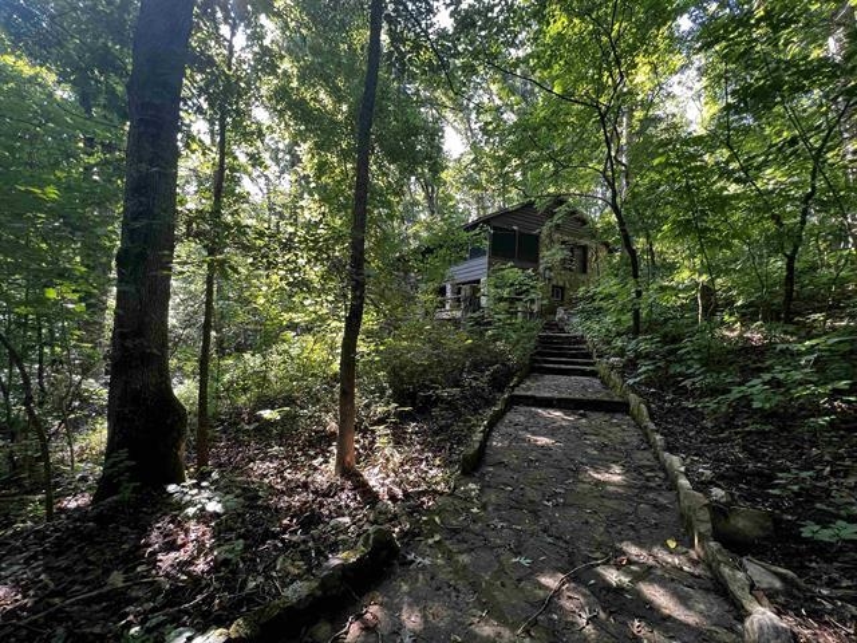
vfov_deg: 89.9
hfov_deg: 106.2
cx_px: 428
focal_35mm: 13
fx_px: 322
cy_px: 322
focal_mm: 1.57
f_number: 1.8
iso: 125
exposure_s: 1/99
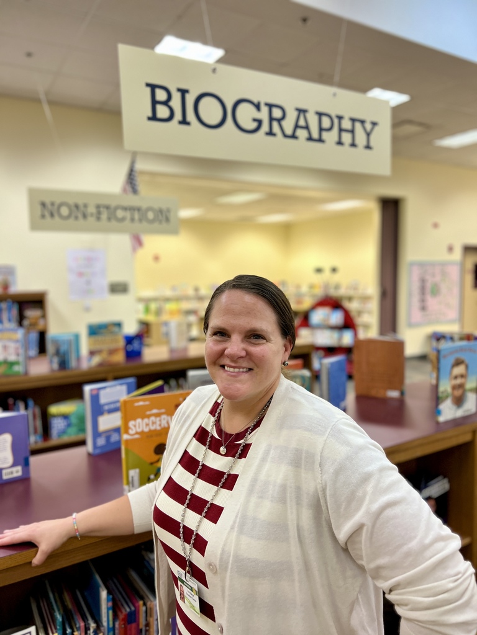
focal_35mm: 26
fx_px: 478
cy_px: 318
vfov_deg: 67.3
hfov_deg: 53.1
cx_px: 238
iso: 125
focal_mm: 5.7
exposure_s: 1/60
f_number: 1.5
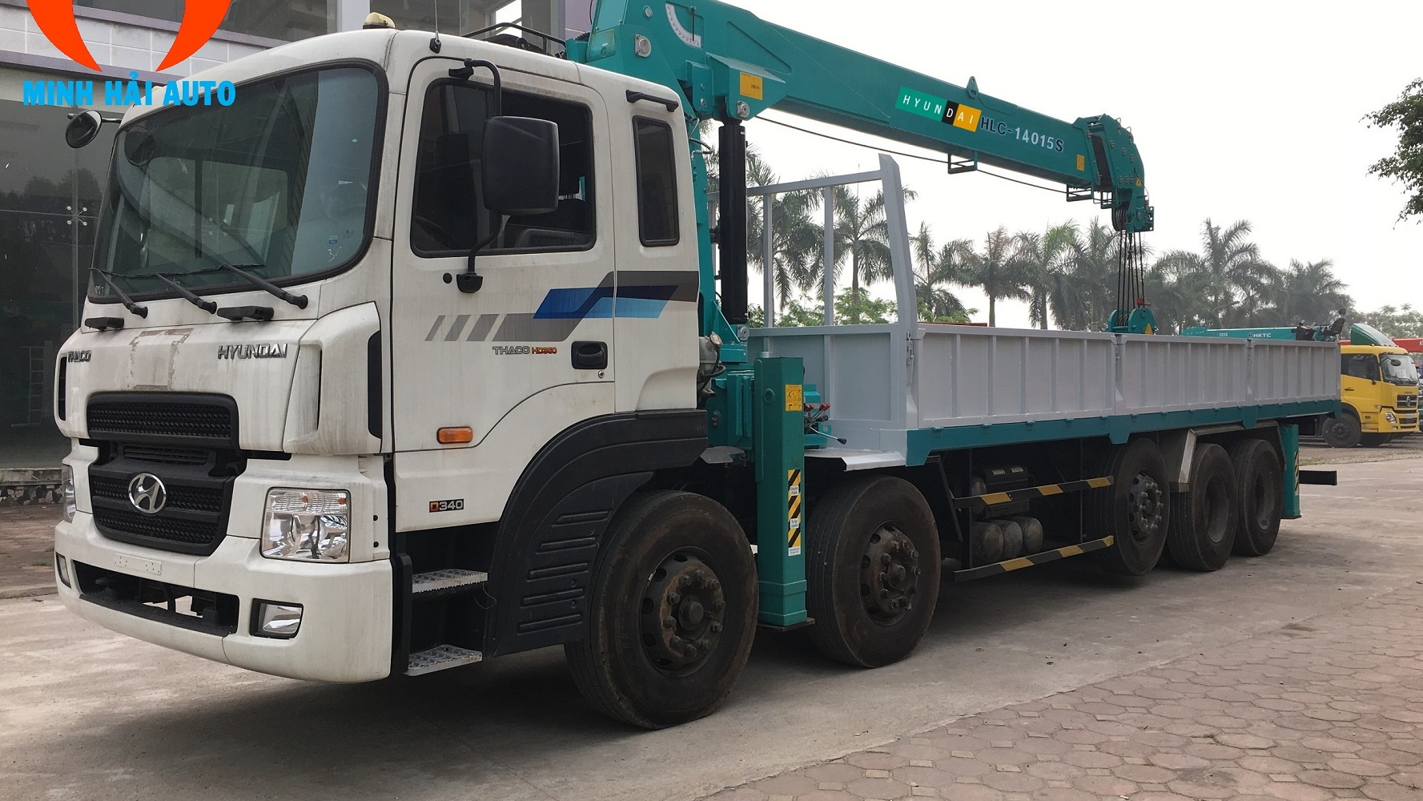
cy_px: 385
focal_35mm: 32
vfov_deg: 36.7
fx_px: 1208
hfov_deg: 61.0
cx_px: 712
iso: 25
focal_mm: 4.15
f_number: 2.2
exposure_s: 1/718
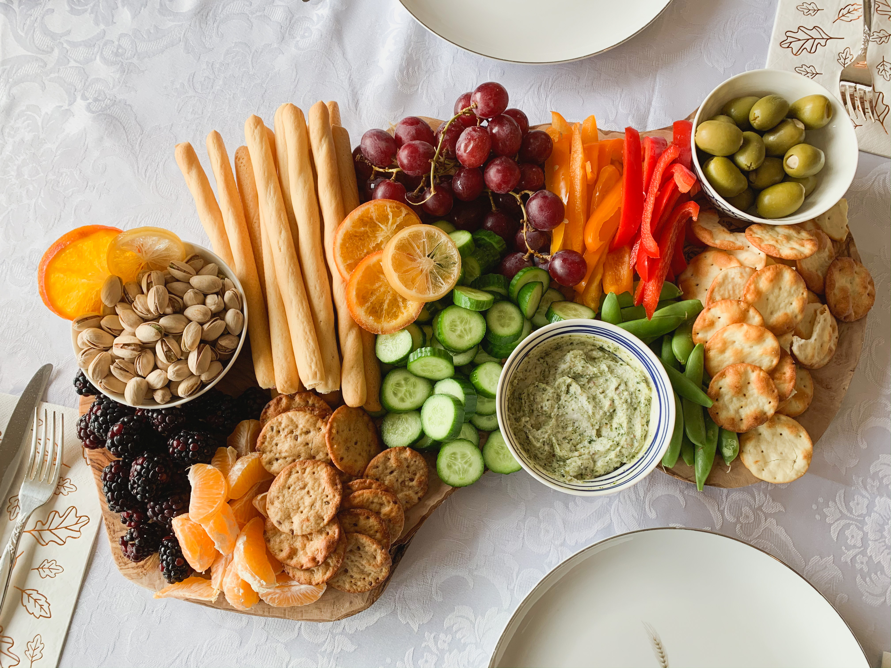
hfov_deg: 67.3
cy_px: 334
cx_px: 446
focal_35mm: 26
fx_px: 669
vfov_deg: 53.1
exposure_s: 1/121
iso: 50
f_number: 1.8
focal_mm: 4.25
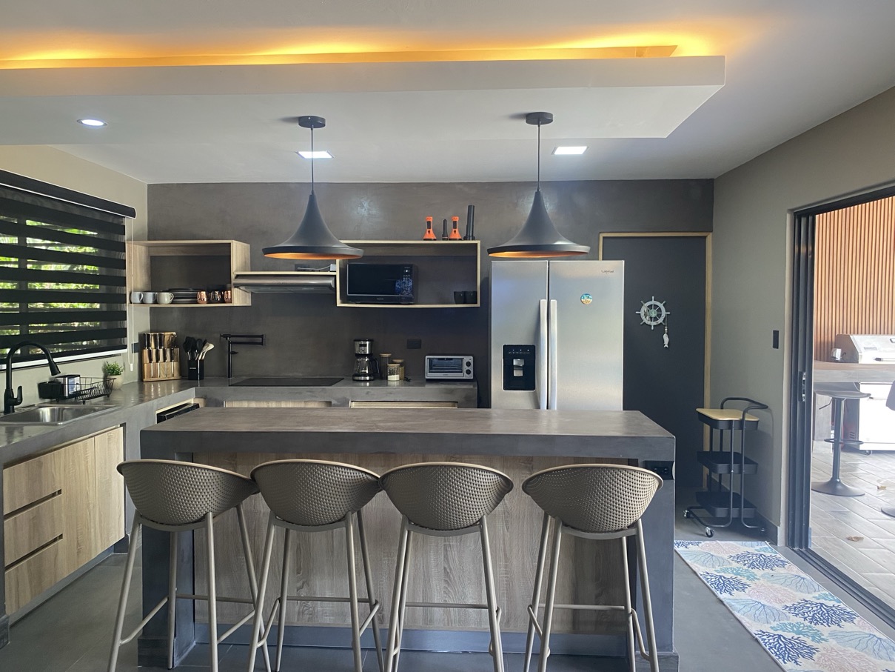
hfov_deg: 67.3
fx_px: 672
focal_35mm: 26
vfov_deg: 53.1
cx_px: 448
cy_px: 336
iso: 80
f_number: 1.8
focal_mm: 4.25
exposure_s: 1/60
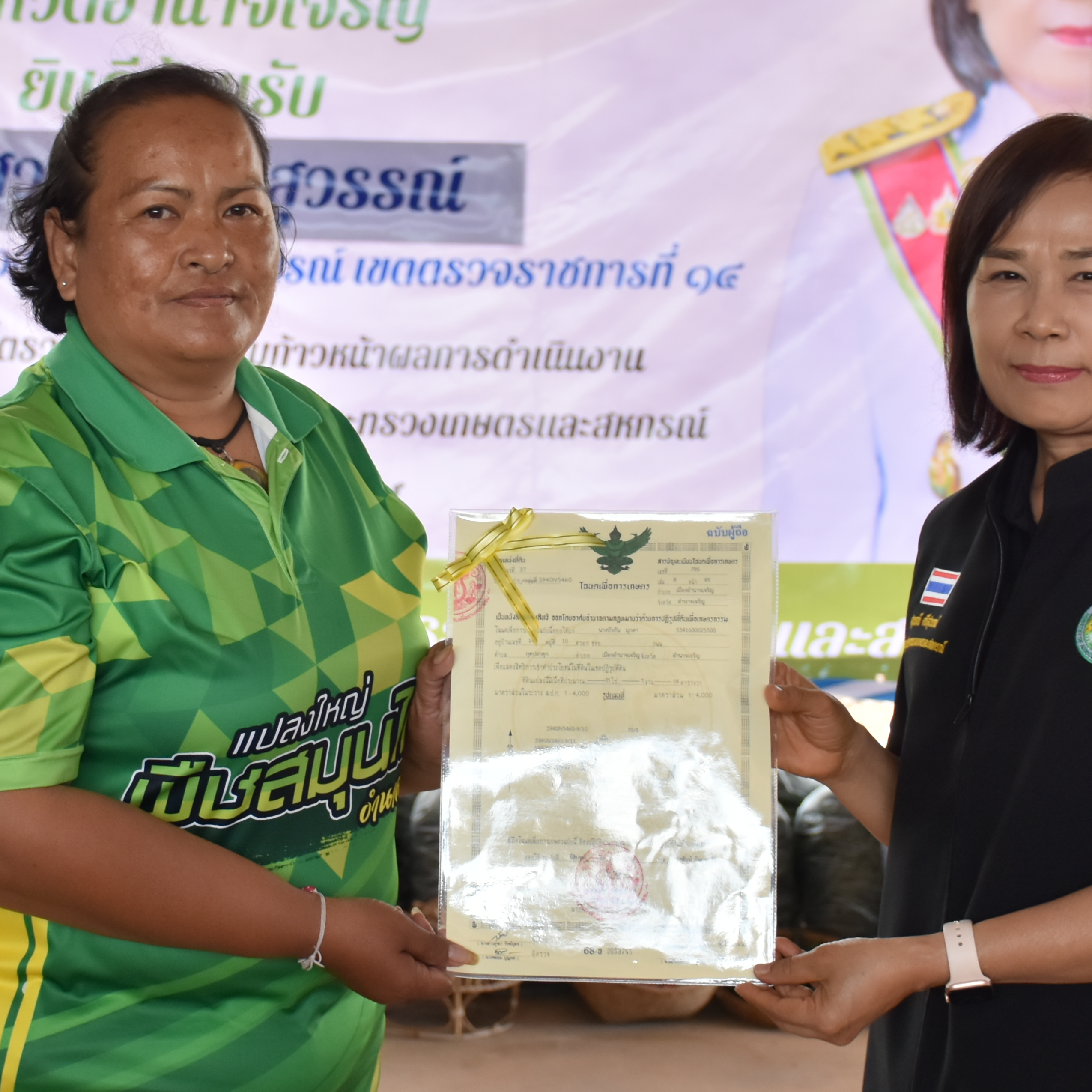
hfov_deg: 17.0
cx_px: 358
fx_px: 3640
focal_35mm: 102
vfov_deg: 17.0
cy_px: 418
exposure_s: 1/250
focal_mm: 34
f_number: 4.2
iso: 450
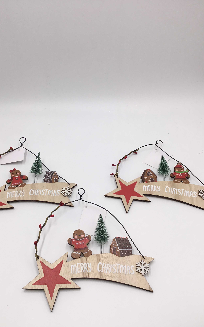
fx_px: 294
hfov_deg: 38.3
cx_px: 88
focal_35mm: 33
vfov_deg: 58.1
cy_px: 164
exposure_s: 1/270
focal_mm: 3.3
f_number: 2.4
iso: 25
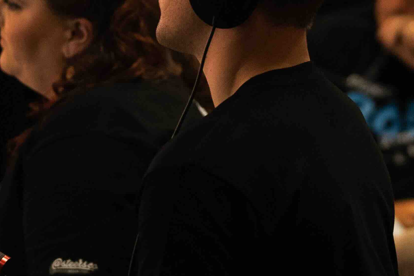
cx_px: 199
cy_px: 43
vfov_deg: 3.8
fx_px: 4128
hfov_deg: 5.7
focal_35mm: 359
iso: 4000
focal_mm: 100
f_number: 2.8
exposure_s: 1/100
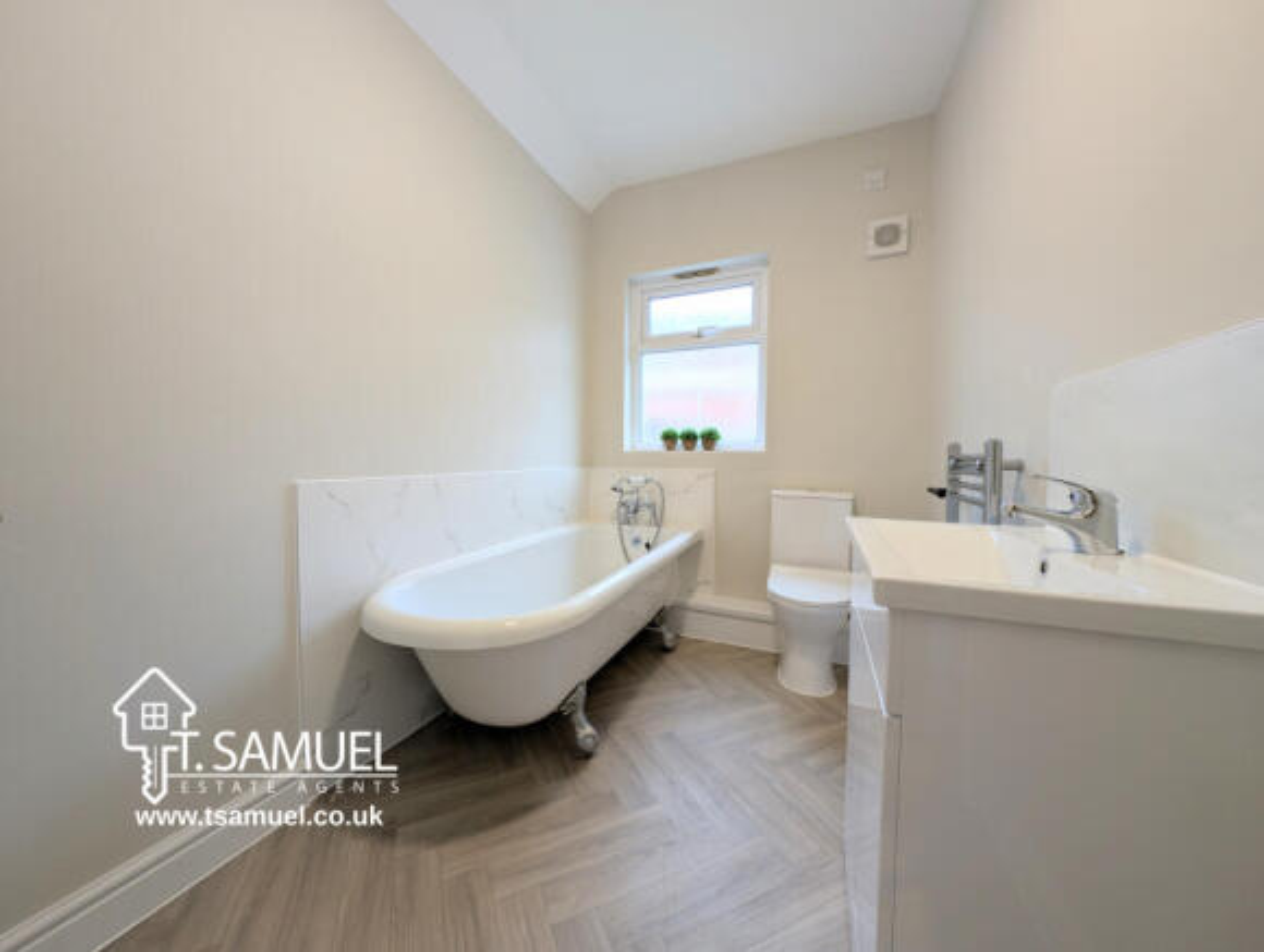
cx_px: 632
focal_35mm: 12
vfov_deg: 94.7
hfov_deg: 110.4
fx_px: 439
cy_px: 476
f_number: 1.95
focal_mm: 2.23
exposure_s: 1/43.2
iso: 43
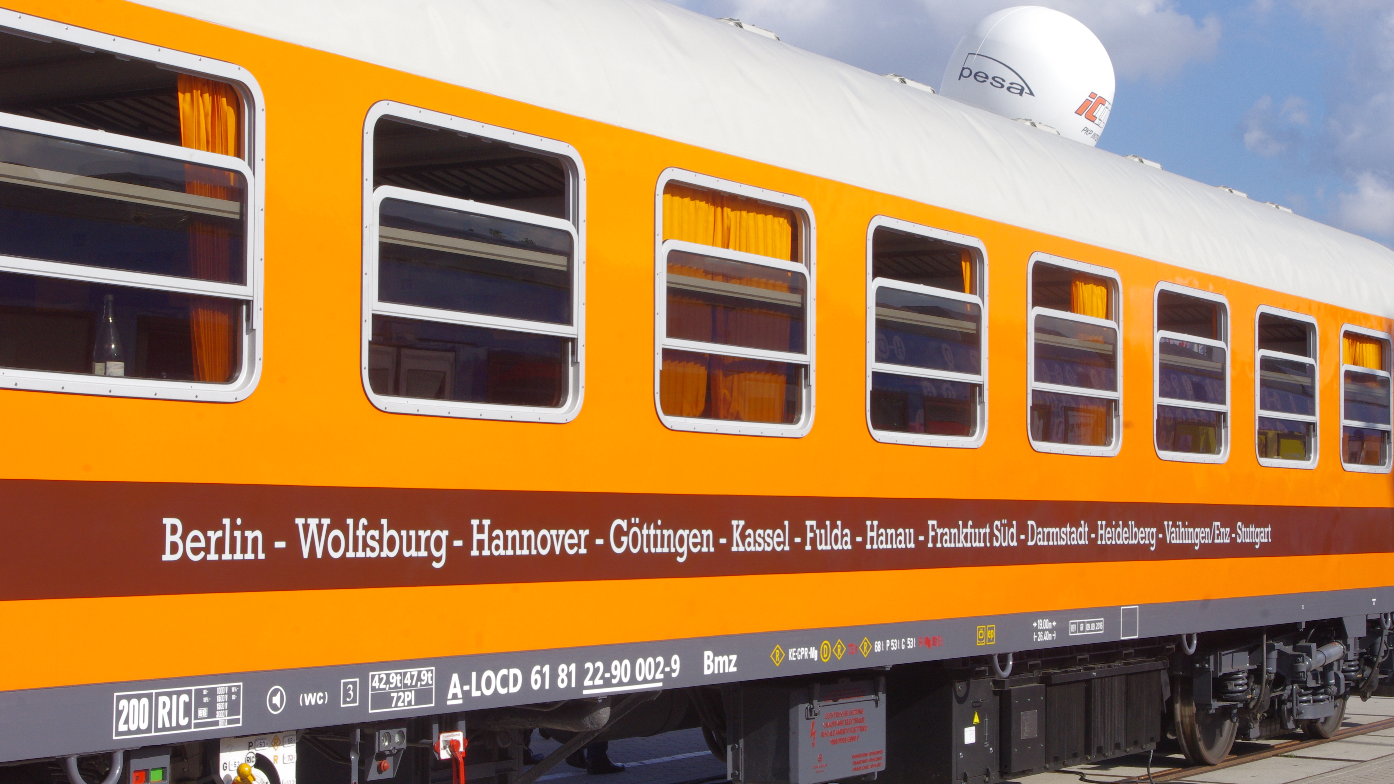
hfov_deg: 33.3
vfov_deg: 19.1
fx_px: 2329
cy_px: 431
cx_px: 699
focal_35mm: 63
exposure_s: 1/250
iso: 400
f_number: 16
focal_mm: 40
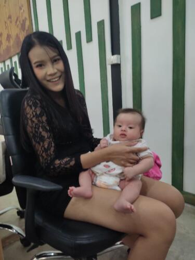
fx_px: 195
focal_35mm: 26
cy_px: 130
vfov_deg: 67.3
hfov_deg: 53.1
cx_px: 98
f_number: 1.79
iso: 469
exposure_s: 1/33
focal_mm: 4.74
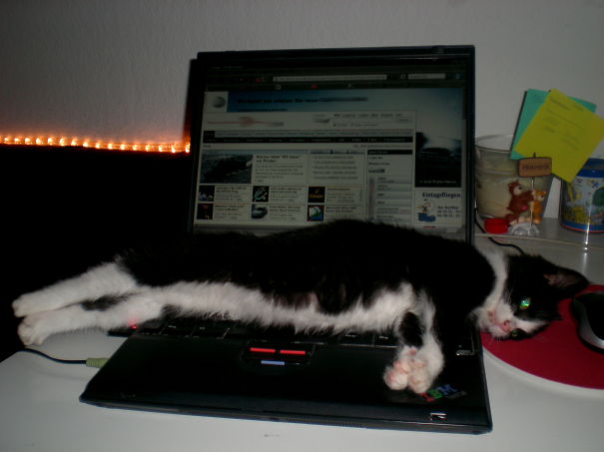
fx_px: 663
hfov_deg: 49.0
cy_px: 226
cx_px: 302
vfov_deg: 37.7
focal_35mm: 38
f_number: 3.1
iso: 100
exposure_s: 1/60
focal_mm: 6.3
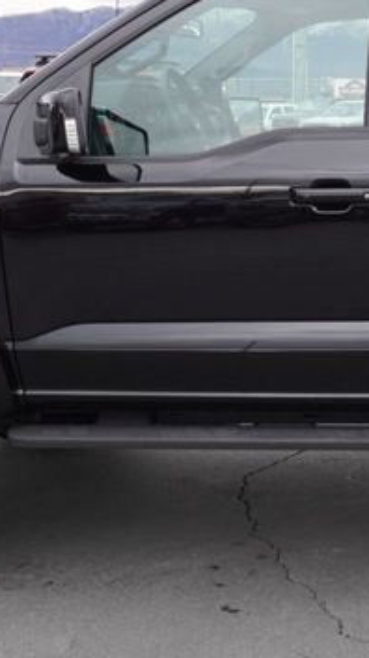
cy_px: 326
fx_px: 1273
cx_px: 483
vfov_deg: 29.0
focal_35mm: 73
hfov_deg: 15.7
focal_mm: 16
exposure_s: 1/80
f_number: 4.5
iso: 100
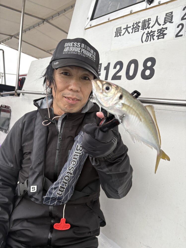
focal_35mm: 26
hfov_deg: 53.1
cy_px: 124
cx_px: 93
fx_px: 186
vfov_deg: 67.3
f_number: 1.6
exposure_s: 1/122
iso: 40
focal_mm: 5.96
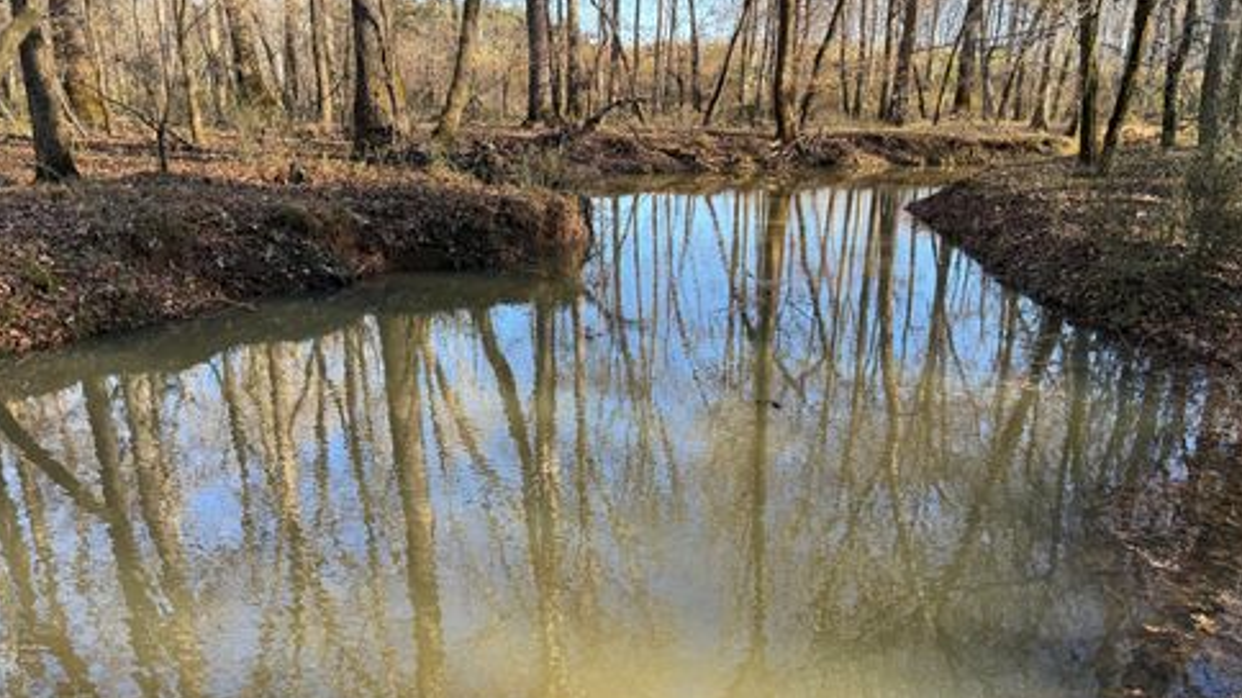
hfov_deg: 69.9
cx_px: 636
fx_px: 889
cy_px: 389
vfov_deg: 42.8
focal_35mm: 27
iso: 100
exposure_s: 1/407
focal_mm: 6.76
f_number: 1.78
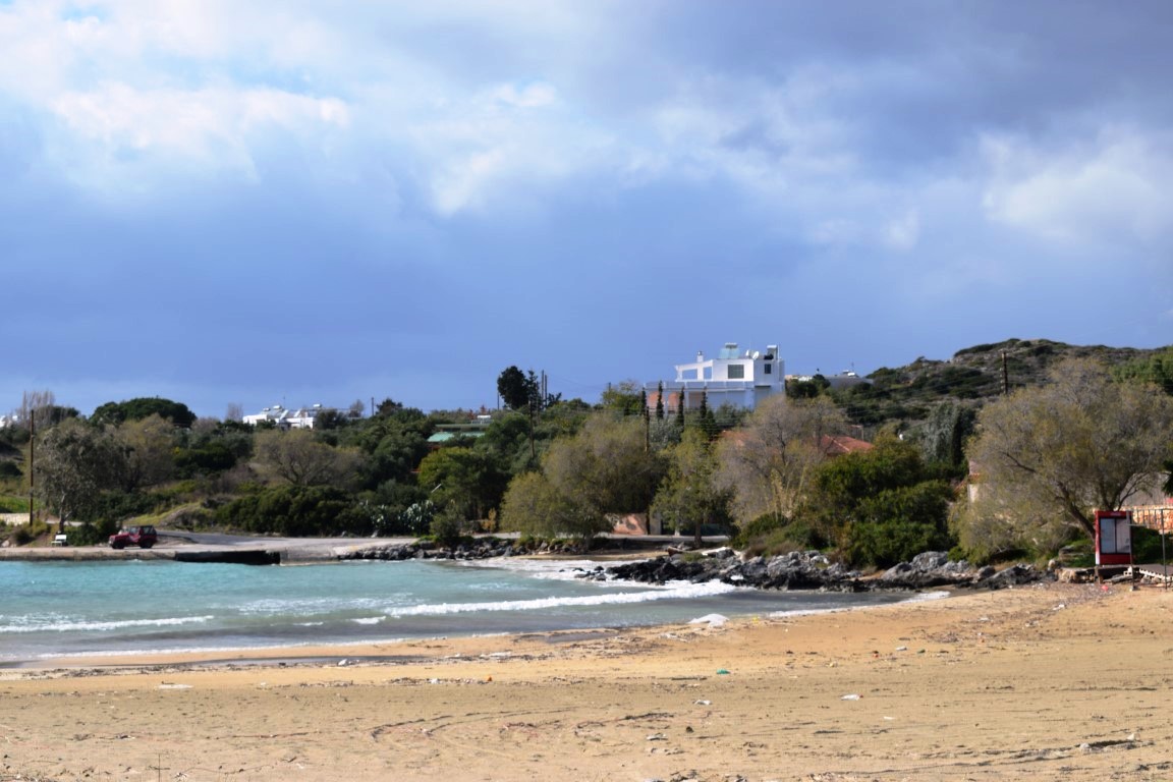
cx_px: 586
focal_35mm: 68
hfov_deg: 29.9
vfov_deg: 20.2
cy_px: 391
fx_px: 2199
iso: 200
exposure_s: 1/400
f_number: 10
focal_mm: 45
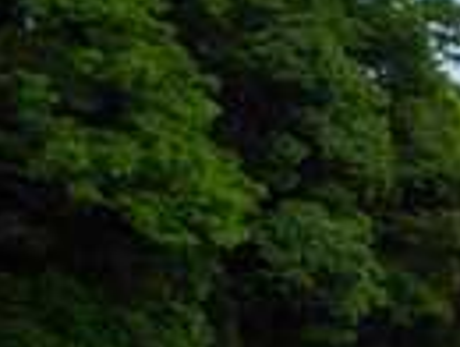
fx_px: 1464
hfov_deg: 17.2
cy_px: 244
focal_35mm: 110
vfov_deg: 13.5
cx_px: 527
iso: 100
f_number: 5.5
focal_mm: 5.7
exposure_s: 1/320
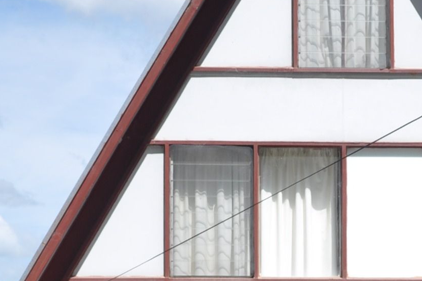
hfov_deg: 16.0
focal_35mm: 128
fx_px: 1499
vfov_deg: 10.4
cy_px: 382
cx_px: 279
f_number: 10
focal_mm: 22
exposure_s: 1/100
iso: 200
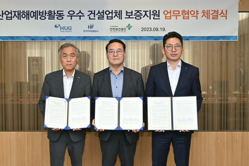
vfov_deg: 32.6
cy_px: 75
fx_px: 283
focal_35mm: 41
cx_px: 109
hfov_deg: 47.3
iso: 1600
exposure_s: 1/200
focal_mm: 35
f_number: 4.5
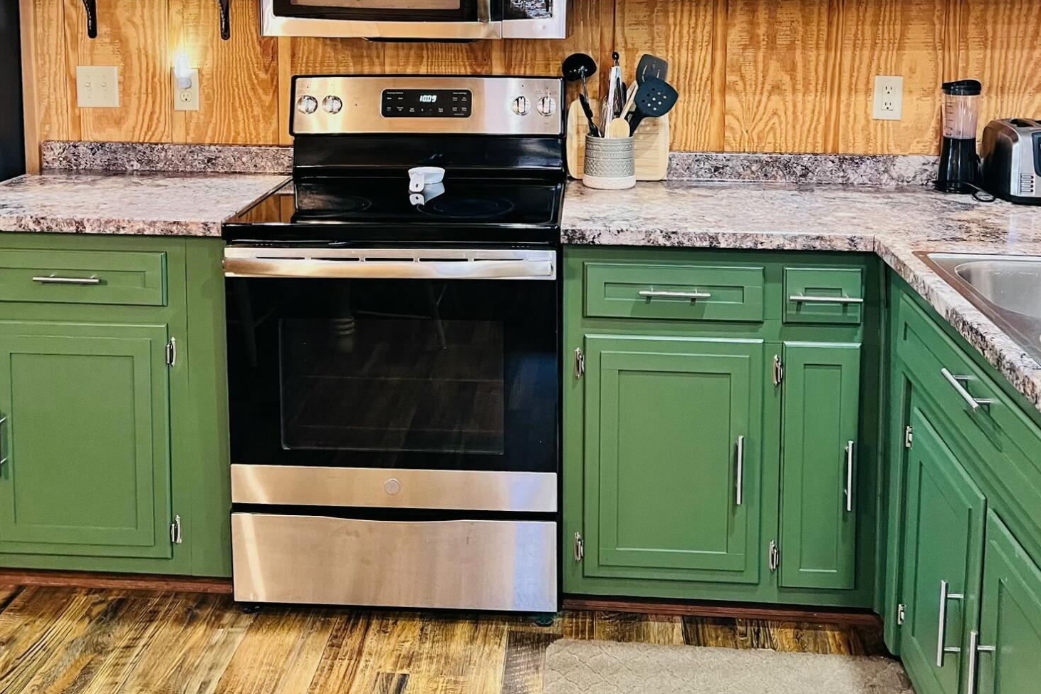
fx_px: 1070
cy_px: 71
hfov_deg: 51.9
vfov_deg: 34.0
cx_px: 521
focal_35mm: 37
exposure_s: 1/60
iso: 250
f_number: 1.5
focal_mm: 5.7
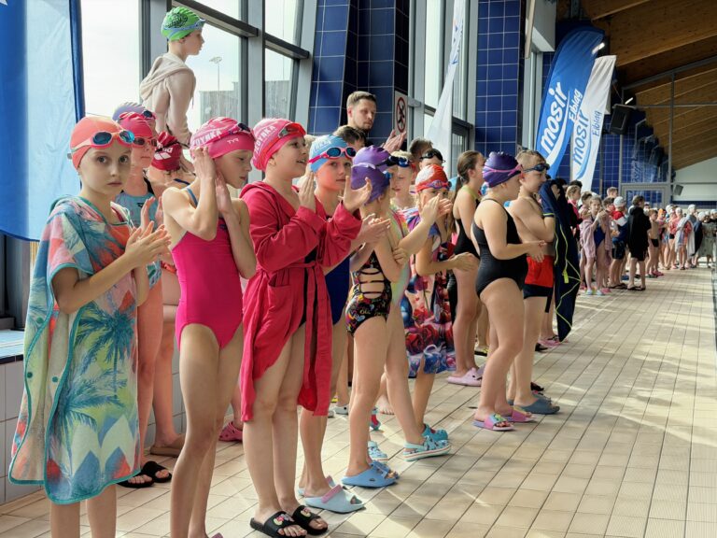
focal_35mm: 48
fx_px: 994
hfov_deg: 39.7
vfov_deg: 30.3
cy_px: 269
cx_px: 358
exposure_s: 1/208
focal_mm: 6.76
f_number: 1.78
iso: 64
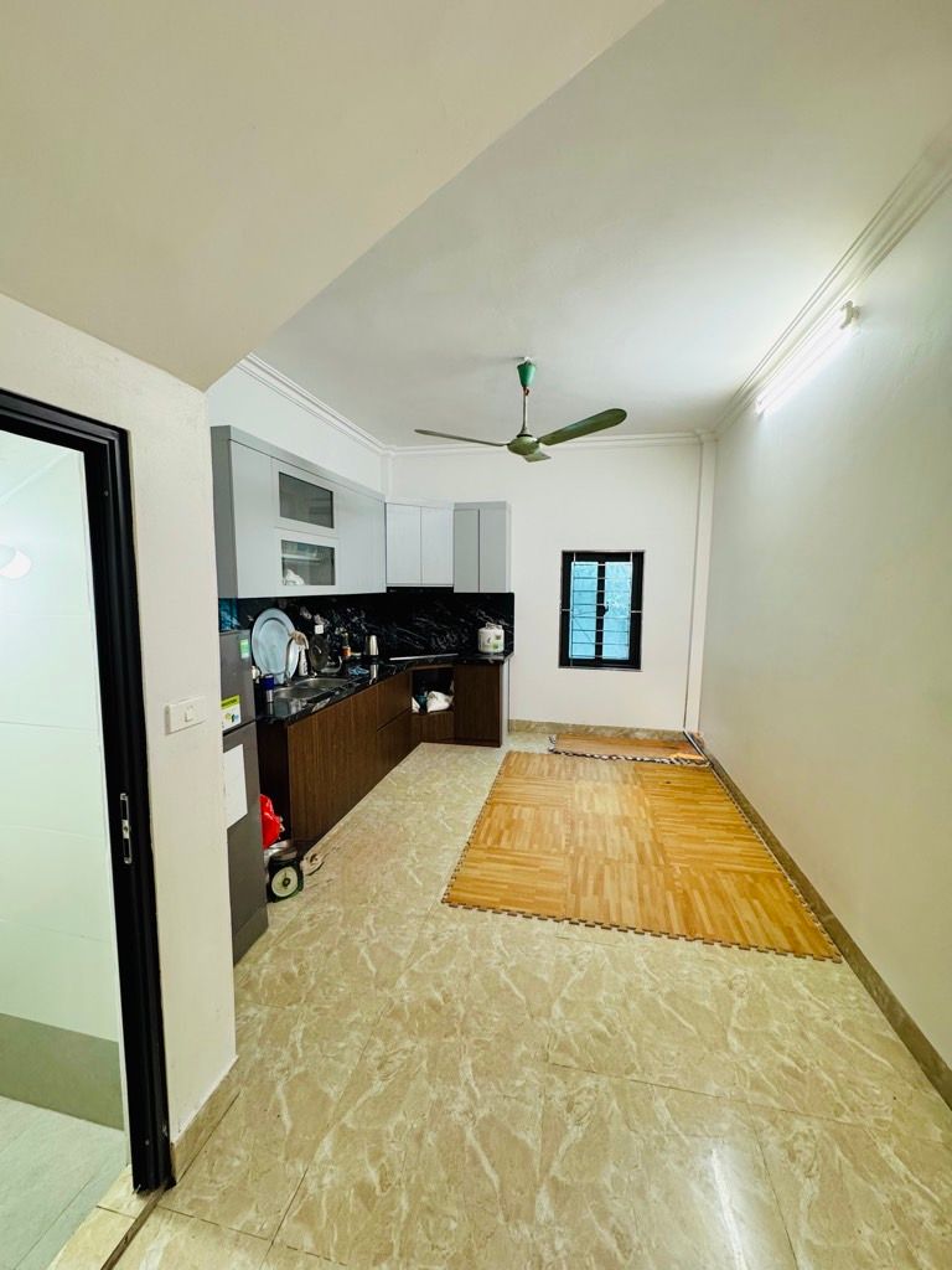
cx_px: 476
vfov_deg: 102.1
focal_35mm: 14
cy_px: 635
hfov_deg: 85.7
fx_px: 513
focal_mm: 2.22
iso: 250
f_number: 2.2
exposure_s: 1/100
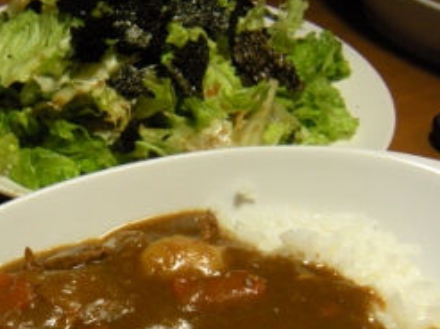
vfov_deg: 25.2
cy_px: 257
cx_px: 131
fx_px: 724
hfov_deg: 33.4
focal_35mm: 57
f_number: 3.8
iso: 254
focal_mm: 5.9
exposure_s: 1/60
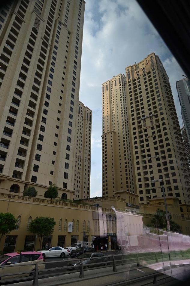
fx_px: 166
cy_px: 143
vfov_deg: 81.2
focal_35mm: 21
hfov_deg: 59.5
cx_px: 95
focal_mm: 14
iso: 400
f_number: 4
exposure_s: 1/160
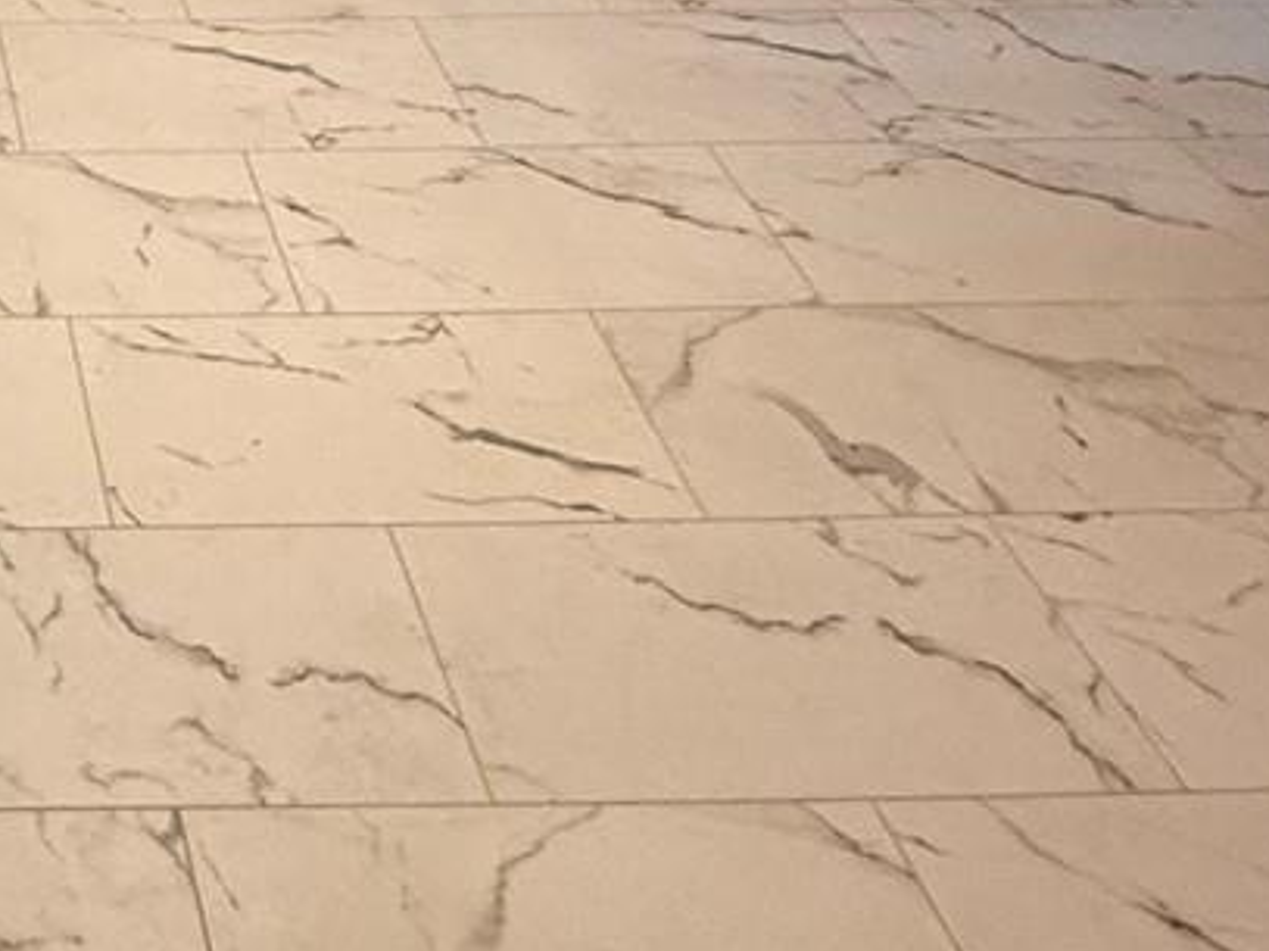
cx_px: -234
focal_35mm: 55
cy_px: -461
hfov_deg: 30.1
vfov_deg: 22.1
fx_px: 2016
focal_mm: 2.22
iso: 500
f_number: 2.2
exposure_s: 1/60
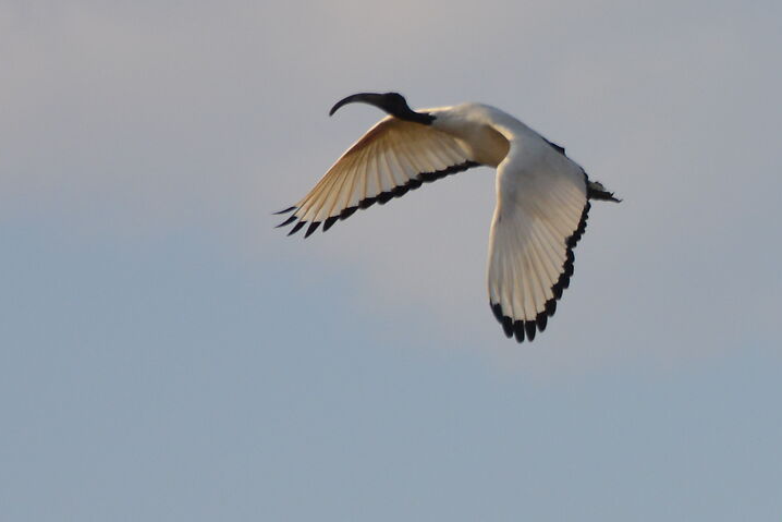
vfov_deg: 1.4
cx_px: 1195
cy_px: 689
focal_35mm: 1003
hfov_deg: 2.1
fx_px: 21790
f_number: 6.7
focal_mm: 200
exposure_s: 1/2000
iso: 400
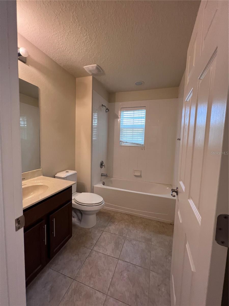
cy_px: 153
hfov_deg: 89.9
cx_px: 114
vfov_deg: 106.2
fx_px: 115
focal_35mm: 13
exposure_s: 1/120
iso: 250
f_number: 1.8
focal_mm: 1.57
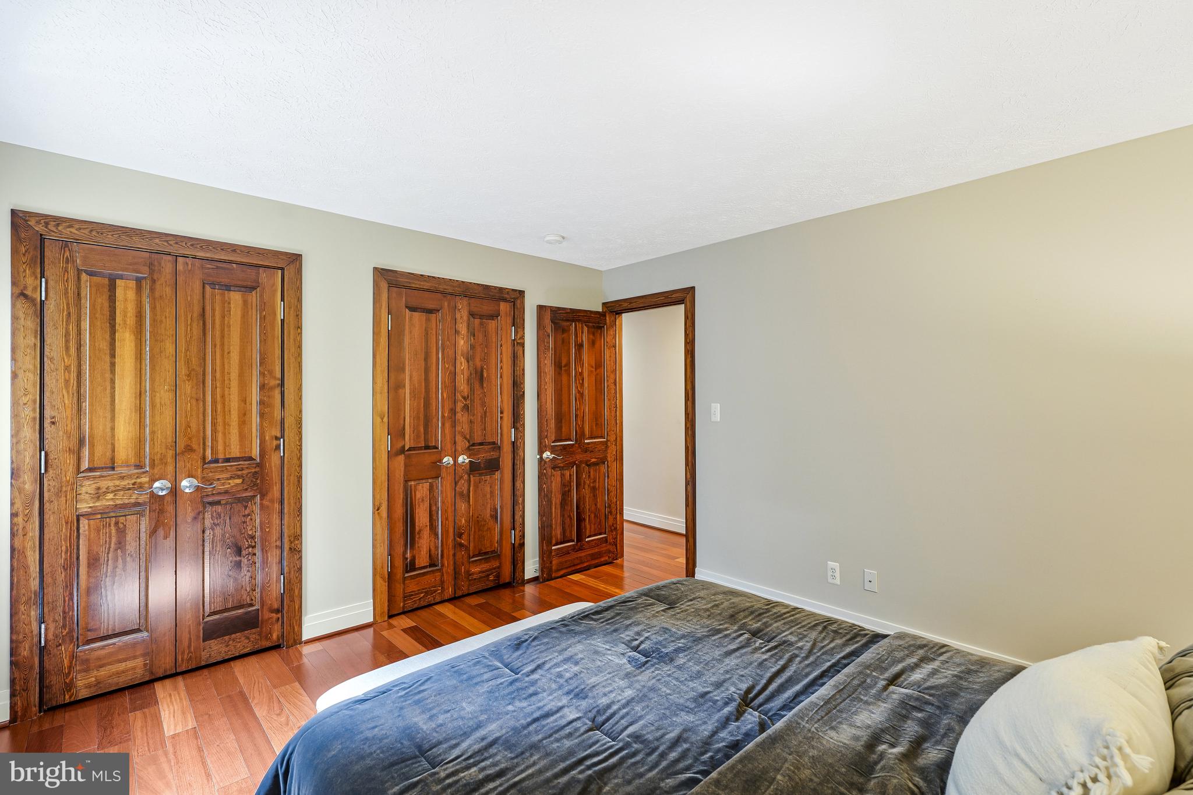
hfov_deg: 97.1
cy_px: 398
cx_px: 596
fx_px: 527
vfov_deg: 74.1
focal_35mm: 16
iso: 400
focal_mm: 15.9
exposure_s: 1/1.67
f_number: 8
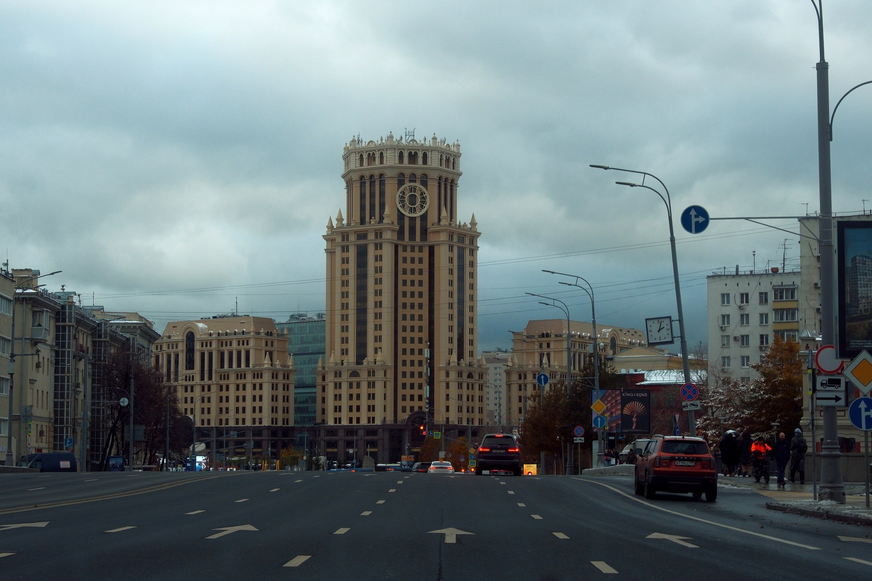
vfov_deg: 18.2
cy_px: 290
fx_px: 1816
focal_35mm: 75
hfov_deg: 27.0
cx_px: 436
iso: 640
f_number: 7.1
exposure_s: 1/400
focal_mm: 50
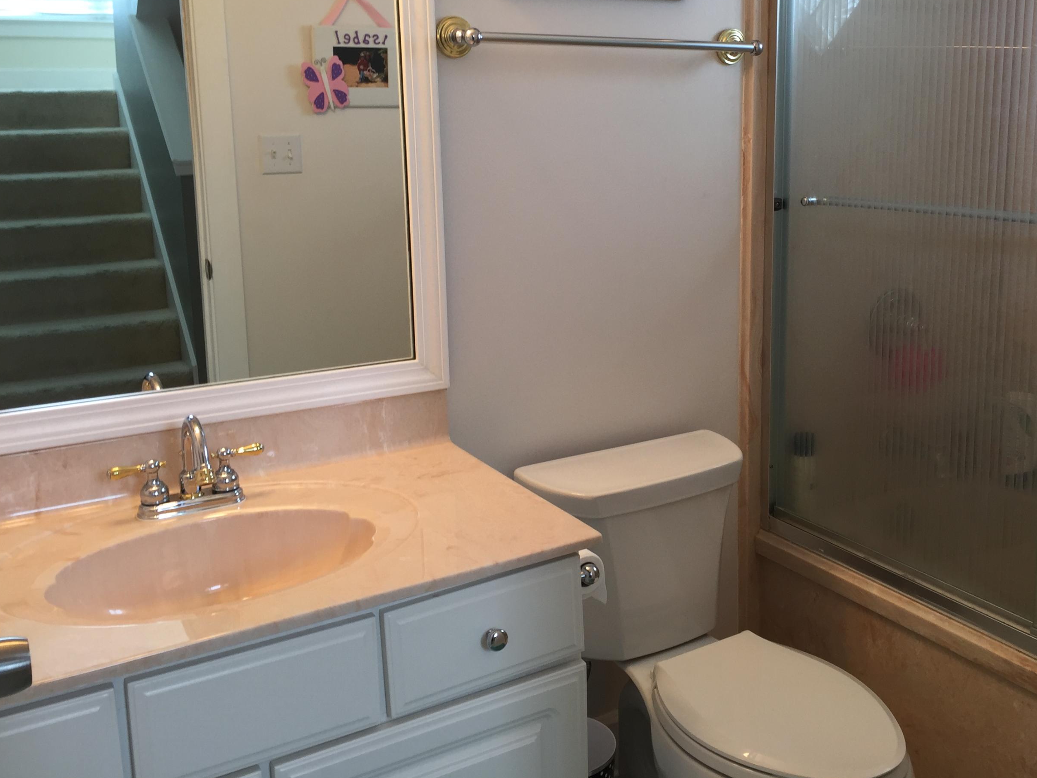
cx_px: 624
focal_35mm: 36
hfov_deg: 51.0
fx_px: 1079
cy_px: 305
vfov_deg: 39.5
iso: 40
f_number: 2.2
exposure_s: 1/30
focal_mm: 4.15
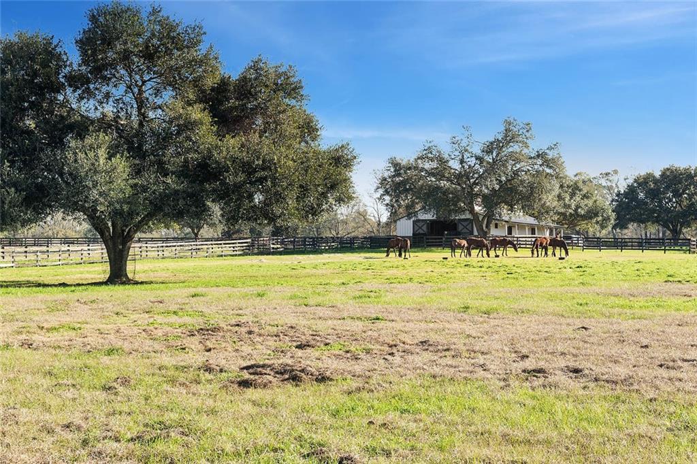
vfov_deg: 21.9
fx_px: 1200
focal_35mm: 62
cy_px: 232
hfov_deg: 32.4
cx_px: 348
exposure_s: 1/160
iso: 400
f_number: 10
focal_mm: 62
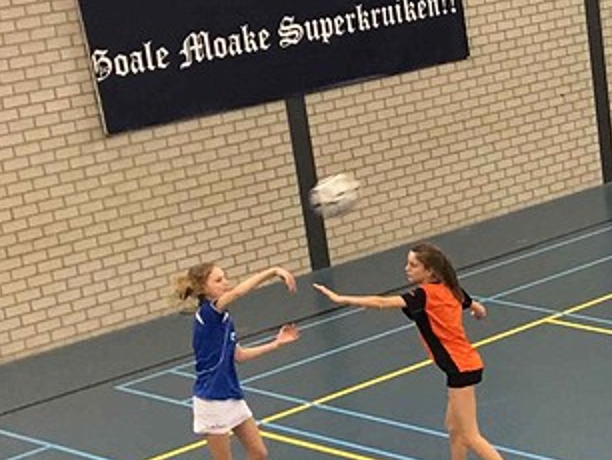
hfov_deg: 19.1
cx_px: 728
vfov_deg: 15.2
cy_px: 316
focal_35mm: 97
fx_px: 1716
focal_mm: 4.15
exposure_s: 1/33
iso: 64
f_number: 2.2
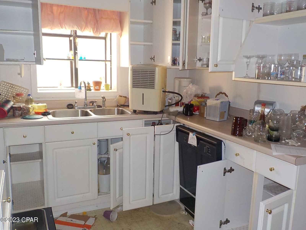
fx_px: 265
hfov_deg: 60.0
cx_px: 153
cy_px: 115
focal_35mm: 30
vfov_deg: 46.8
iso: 200
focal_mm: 4.1
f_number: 3.3
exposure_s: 1/30
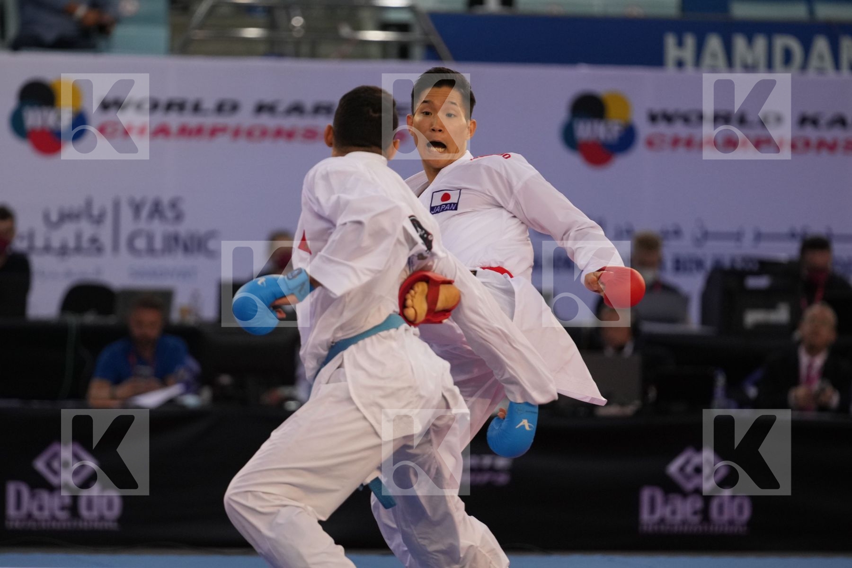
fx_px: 7099
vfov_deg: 4.6
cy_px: 284
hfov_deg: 6.9
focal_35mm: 300
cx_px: 426
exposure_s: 1/1000
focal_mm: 200
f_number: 2.8
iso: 1250
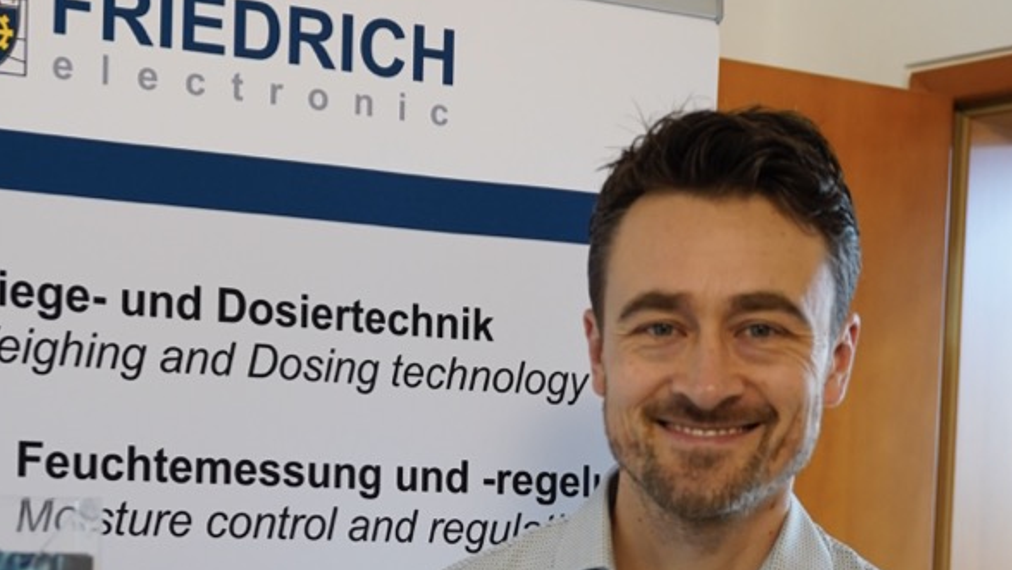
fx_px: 1978
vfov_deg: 16.1
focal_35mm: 74
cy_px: 549
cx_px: 333
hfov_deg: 28.5
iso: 1250
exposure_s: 1/200
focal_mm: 32.3
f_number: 2.8
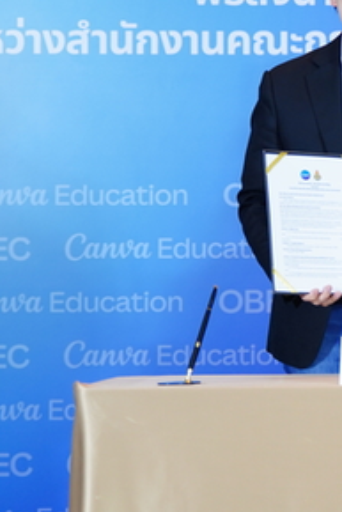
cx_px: 579
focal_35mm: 186
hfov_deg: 7.2
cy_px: 200
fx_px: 2647
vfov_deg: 11.0
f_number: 2.8
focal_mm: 69
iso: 800
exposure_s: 1/160
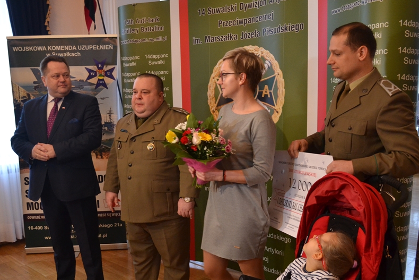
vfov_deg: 37.7
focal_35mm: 35
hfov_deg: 54.4
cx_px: 200
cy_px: 169
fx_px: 407
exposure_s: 1/60
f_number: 3.5
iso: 1600
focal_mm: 18
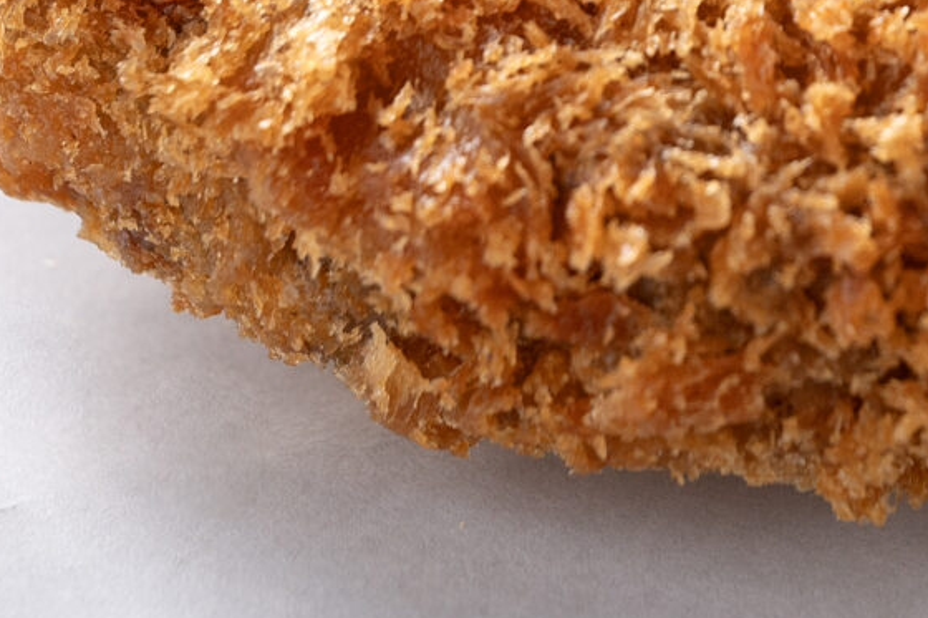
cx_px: 800
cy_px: -503
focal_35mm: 526
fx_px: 13554
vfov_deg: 2.6
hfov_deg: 3.9
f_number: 8
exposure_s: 1/200
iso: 160
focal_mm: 115
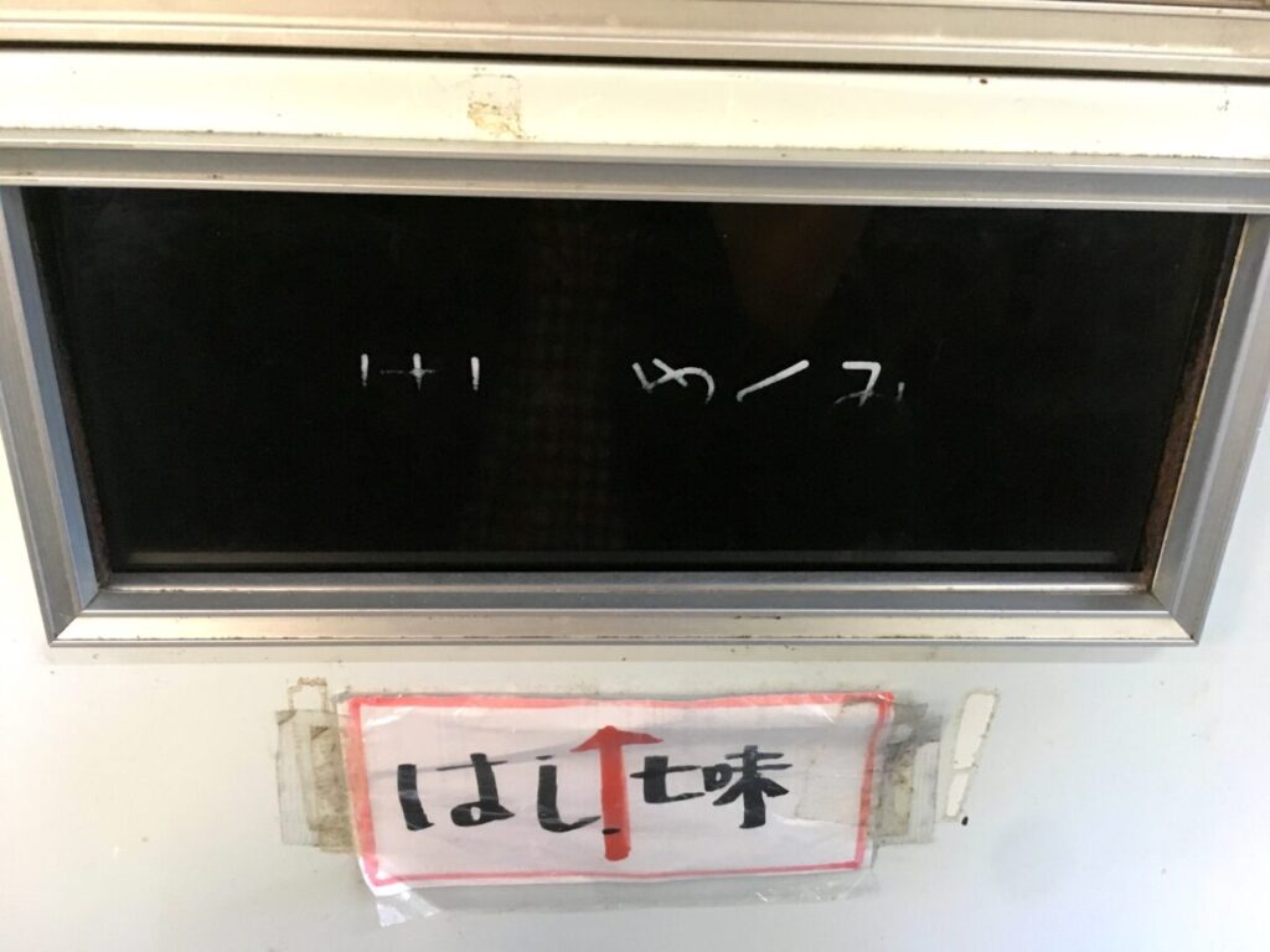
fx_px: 1064
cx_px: 635
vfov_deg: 48.2
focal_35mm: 29
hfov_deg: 61.7
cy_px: 476
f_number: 2.2
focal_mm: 4.15
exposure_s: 1/24
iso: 200
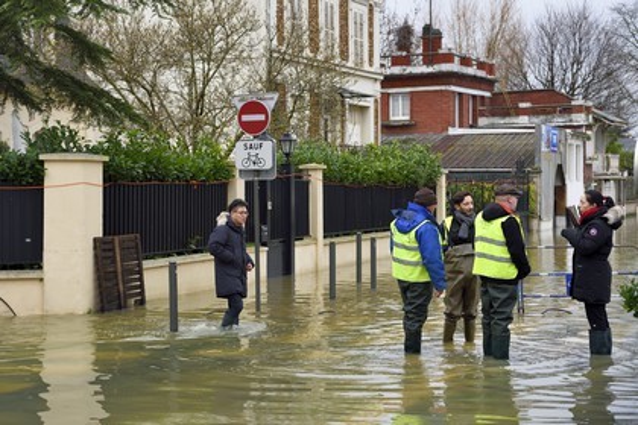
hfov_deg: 28.8
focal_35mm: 70
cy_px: 212
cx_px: 319
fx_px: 1240
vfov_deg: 19.5
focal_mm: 70
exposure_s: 1/200
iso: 400
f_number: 6.3
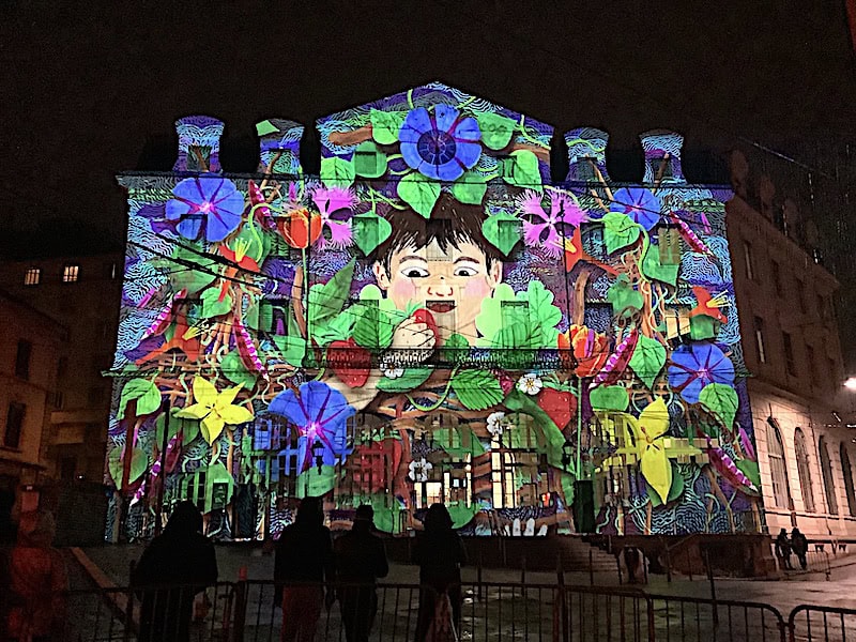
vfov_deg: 45.4
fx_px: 767
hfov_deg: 58.4
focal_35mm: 31
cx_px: 428
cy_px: 321
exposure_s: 1/30
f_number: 2.4
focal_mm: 3.3
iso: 500
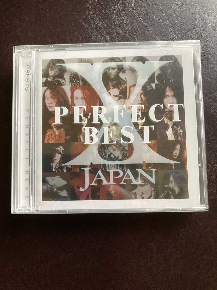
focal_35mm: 28
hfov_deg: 49.7
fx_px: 234
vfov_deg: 63.4
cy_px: 145
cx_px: 108
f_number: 1.8
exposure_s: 1/44
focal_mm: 3.99
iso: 320
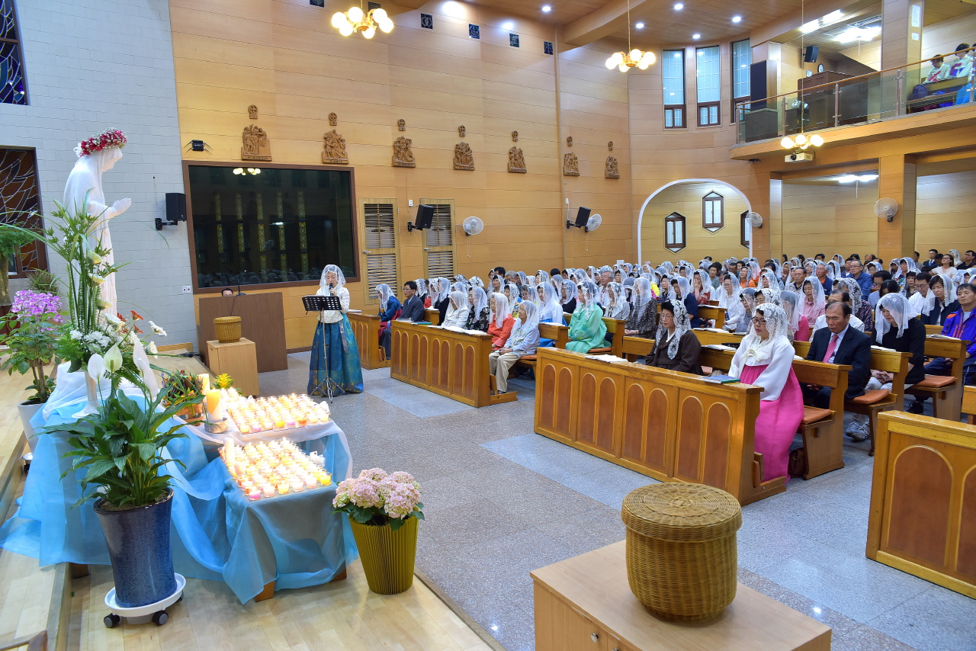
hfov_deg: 73.7
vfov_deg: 53.2
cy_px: 326
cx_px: 488
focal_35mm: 24
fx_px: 651
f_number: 5.6
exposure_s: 1/15
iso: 800
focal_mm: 24
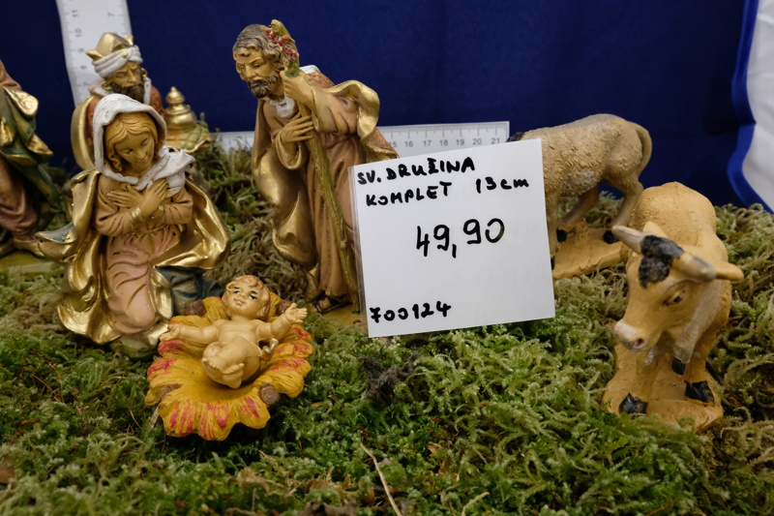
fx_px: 623
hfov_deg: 63.7
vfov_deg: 44.9
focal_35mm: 29
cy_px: 258
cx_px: 387
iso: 4000
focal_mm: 19.6
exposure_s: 1/15
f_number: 8
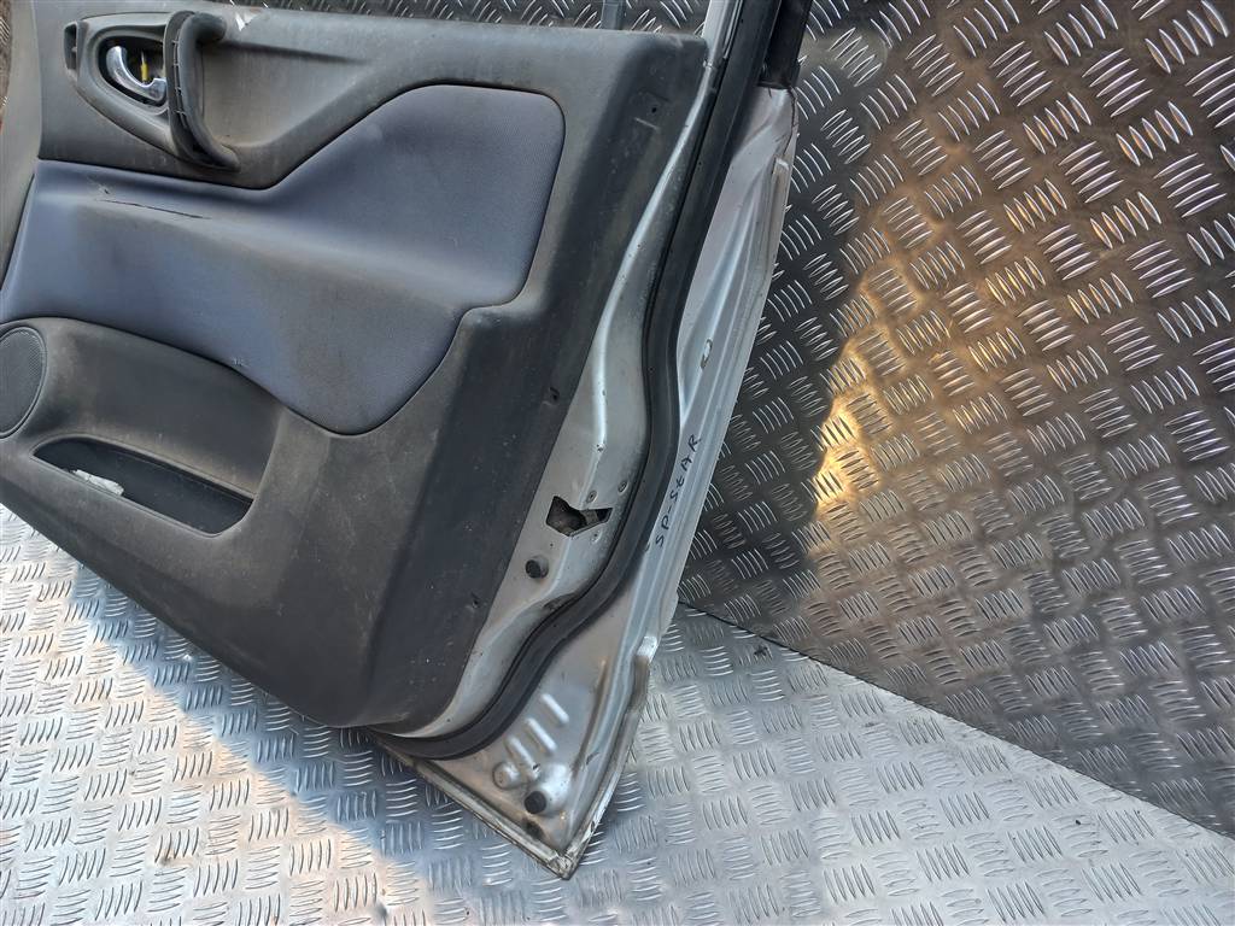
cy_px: 463
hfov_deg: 69.4
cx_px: 618
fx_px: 892
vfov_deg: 54.9
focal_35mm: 25
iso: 40
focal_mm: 4.6
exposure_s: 1/50
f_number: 1.8
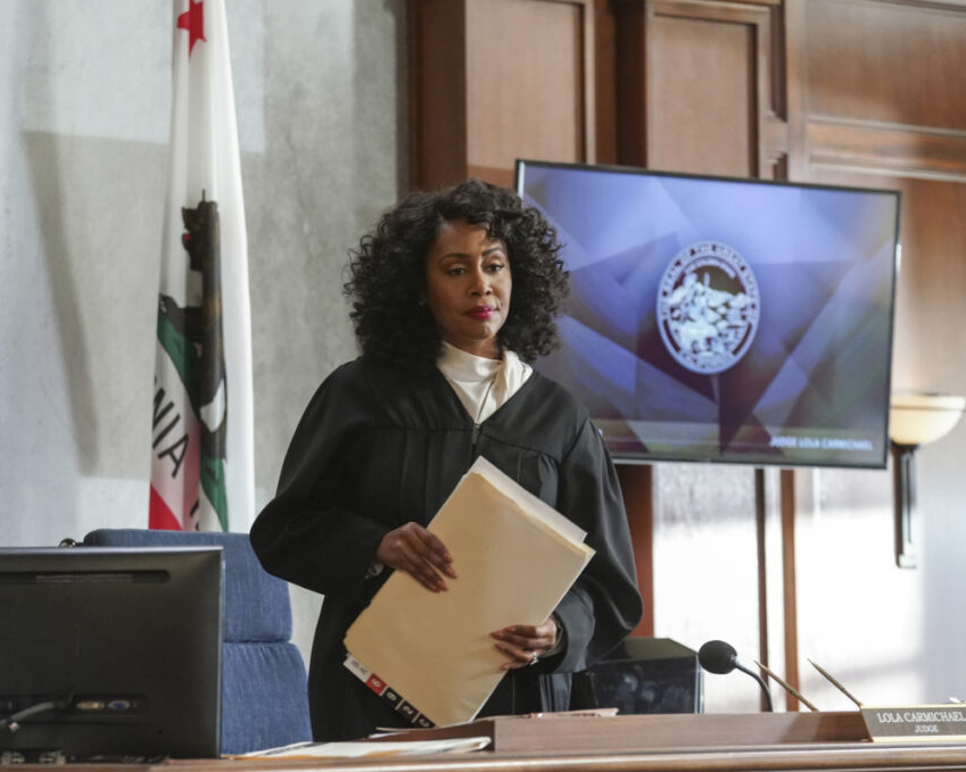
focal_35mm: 154
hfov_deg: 12.5
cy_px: 386
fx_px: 4402
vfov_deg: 10.0
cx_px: 436
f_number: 4.5
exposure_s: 1/160
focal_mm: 136
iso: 6400
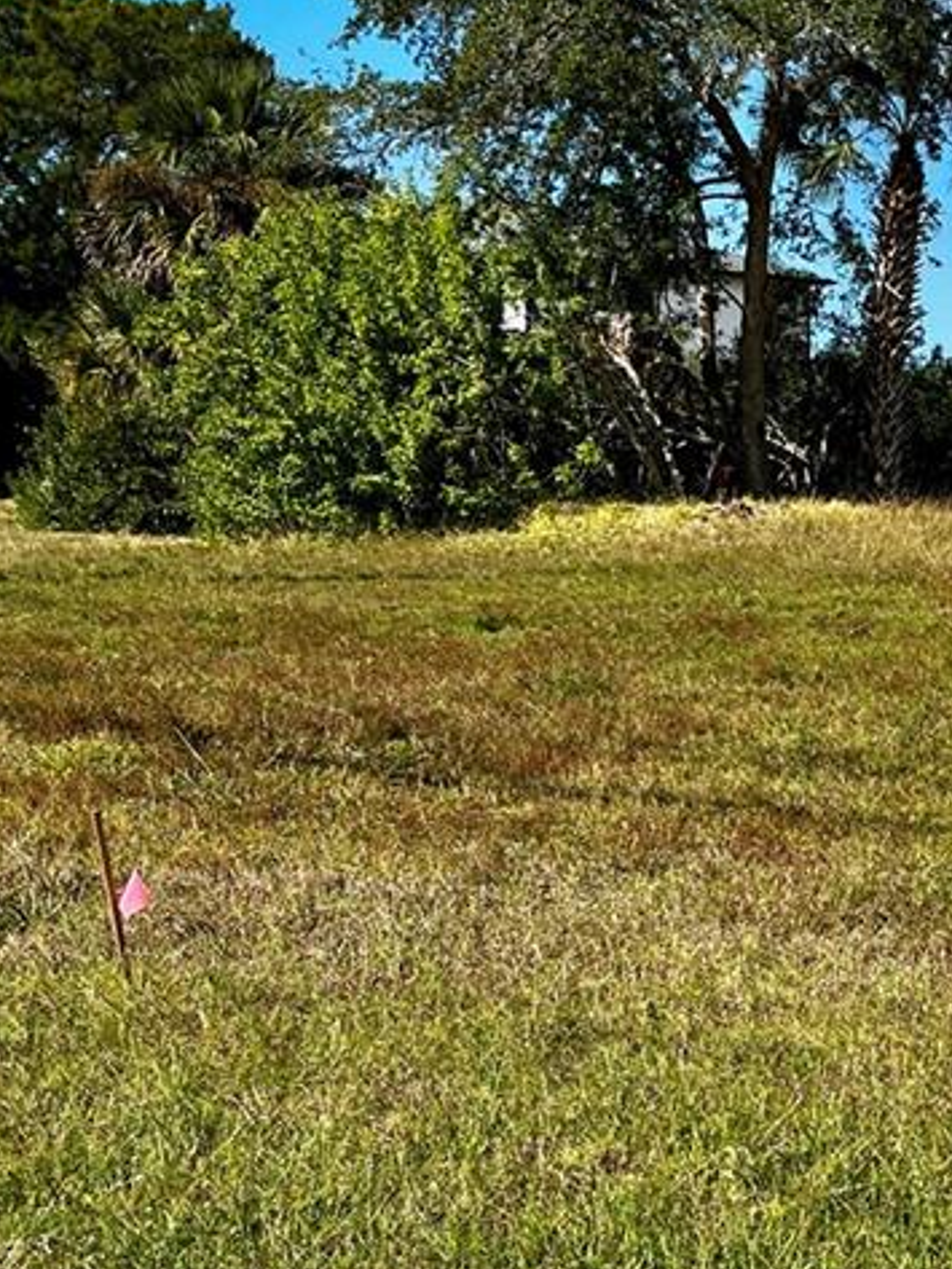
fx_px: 2419
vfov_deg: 29.4
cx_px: 1006
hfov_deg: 21.3
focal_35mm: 66
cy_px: 636
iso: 50
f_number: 1.6
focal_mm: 5.1
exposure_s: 1/3413
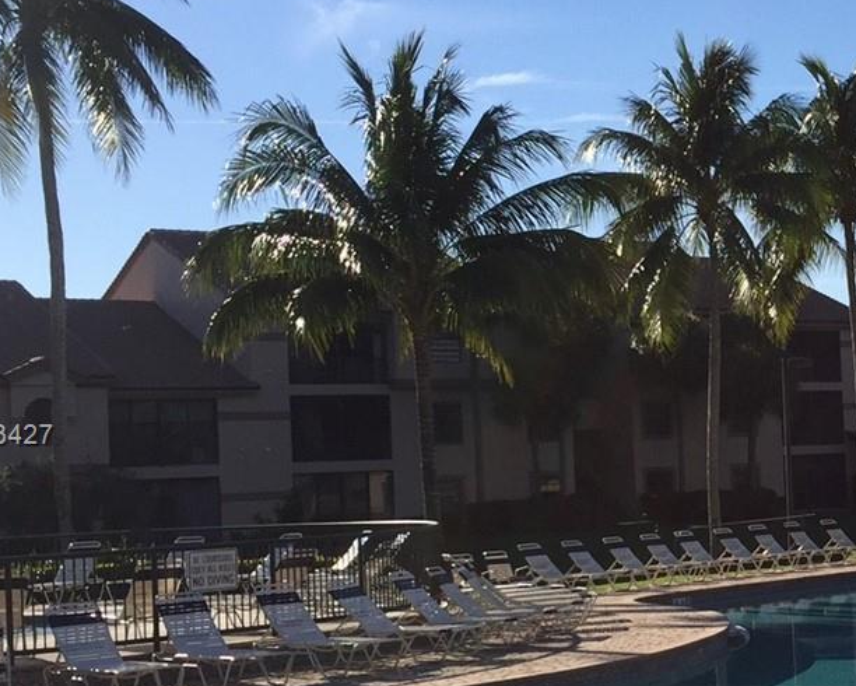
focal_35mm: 74
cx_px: 951
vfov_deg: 20.7
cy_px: 437
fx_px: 1875
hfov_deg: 24.0
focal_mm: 4.15
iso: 32
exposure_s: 1/2198
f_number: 2.2
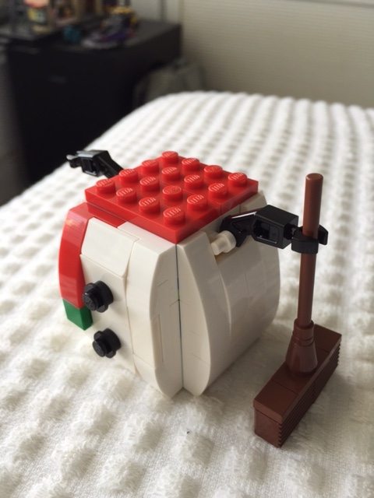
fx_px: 418
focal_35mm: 29
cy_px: 249
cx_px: 187
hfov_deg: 48.2
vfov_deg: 61.7
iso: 32
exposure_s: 1/60
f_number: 2.2
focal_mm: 4.15
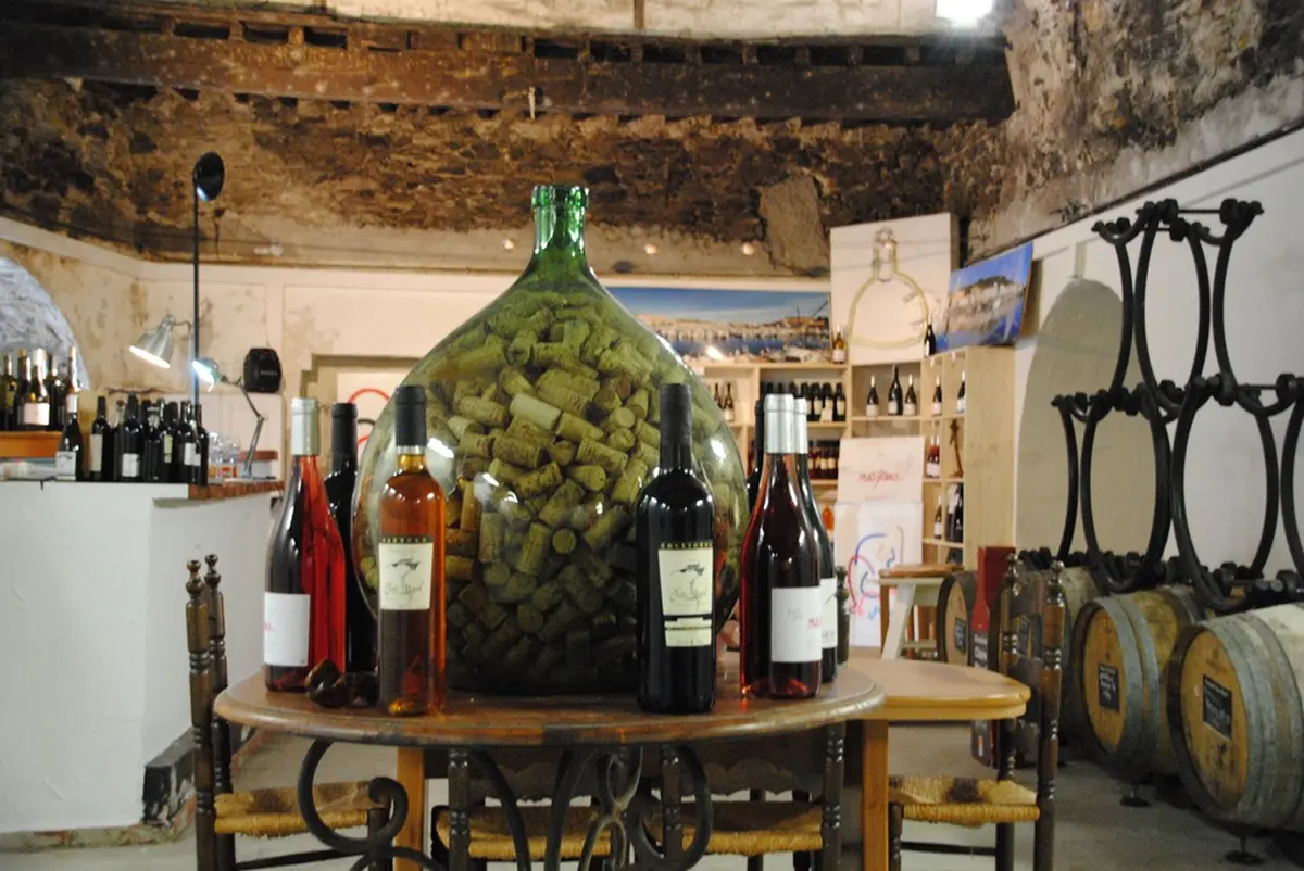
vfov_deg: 28.1
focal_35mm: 48
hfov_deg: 41.1
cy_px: 436
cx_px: 652
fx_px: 1740
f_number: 6.3
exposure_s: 1/15
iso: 1600
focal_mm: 32
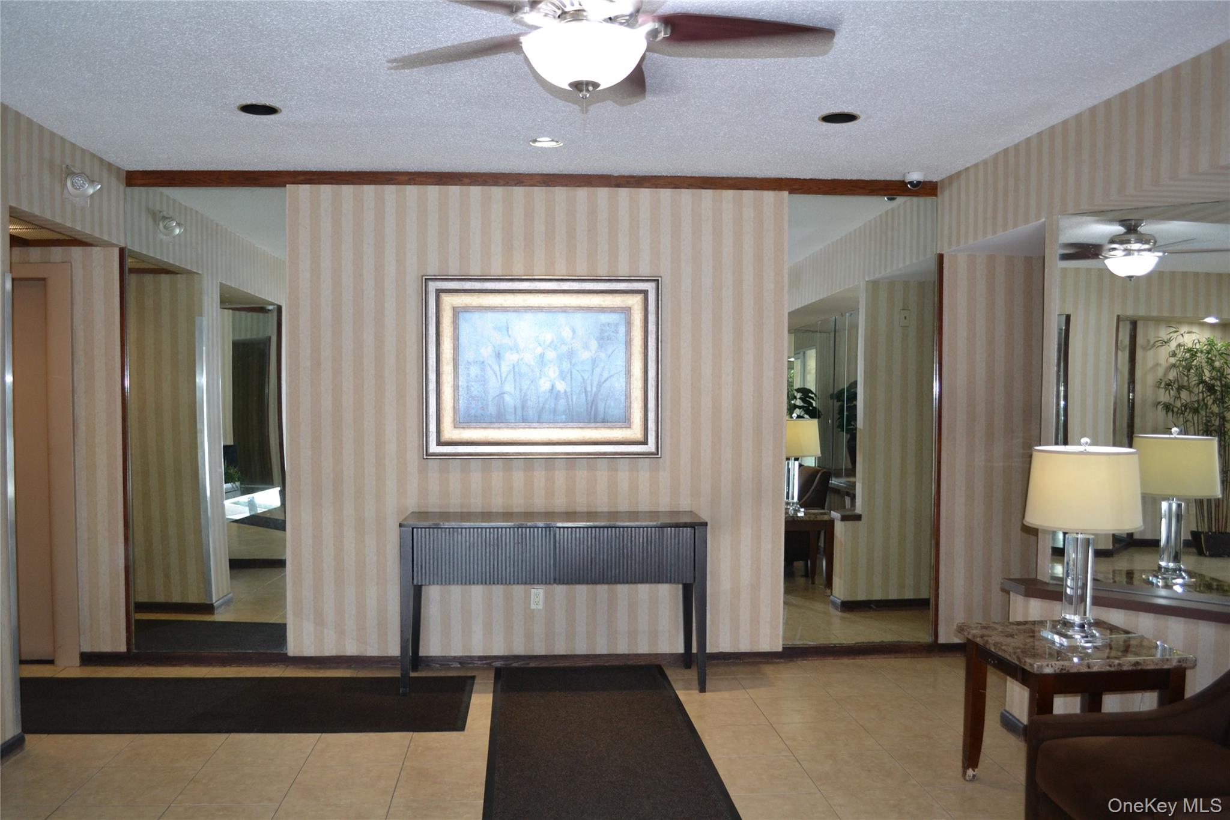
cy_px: 410
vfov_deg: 43.6
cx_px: 615
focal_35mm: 30
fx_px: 1025
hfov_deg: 61.9
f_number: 3.8
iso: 640
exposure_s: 1/60
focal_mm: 20
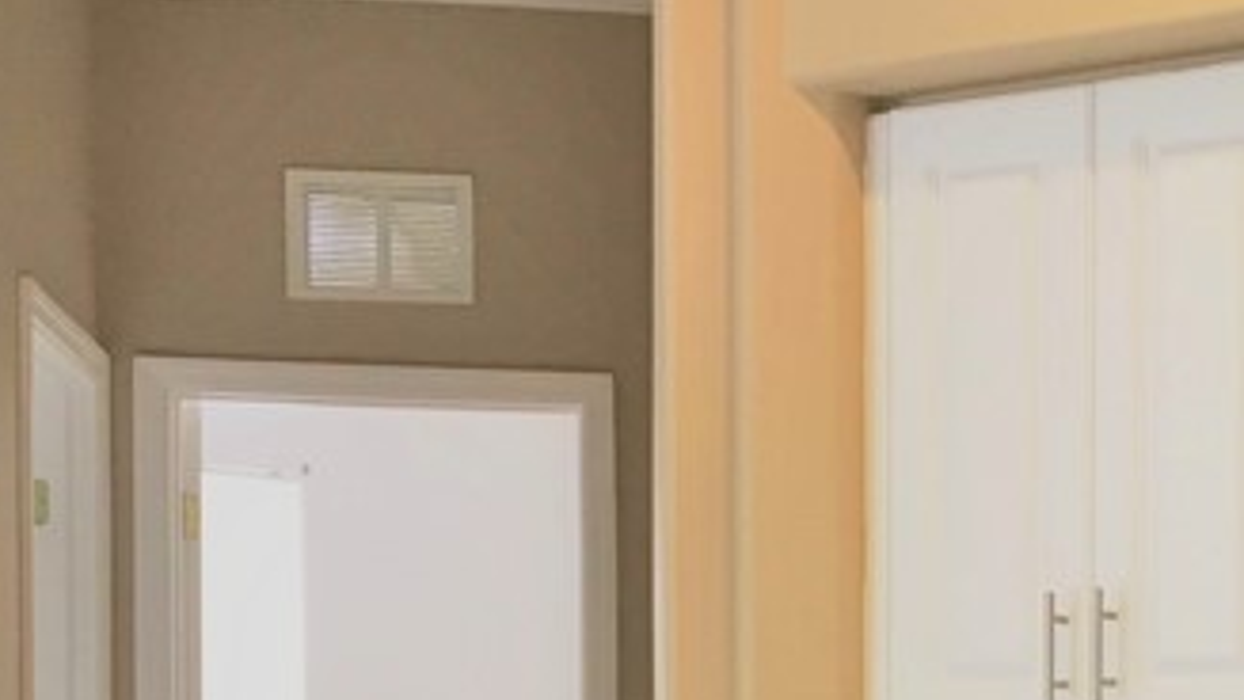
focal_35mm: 99
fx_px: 3266
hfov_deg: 20.7
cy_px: 905
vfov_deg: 11.9
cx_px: 1312
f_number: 2.2
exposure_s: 1/30
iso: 50
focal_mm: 4.15
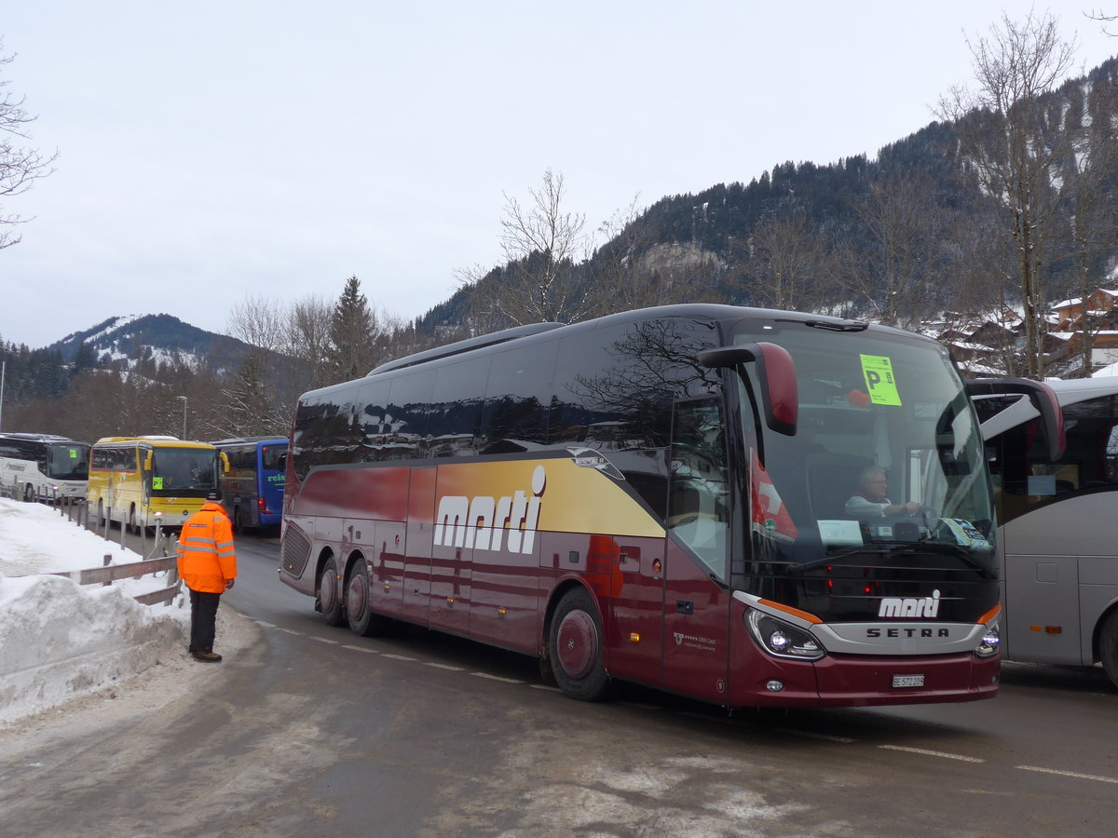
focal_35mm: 39
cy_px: 419
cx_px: 559
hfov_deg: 47.9
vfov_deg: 36.8
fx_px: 1260
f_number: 2.8
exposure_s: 1/320
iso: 80
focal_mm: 8
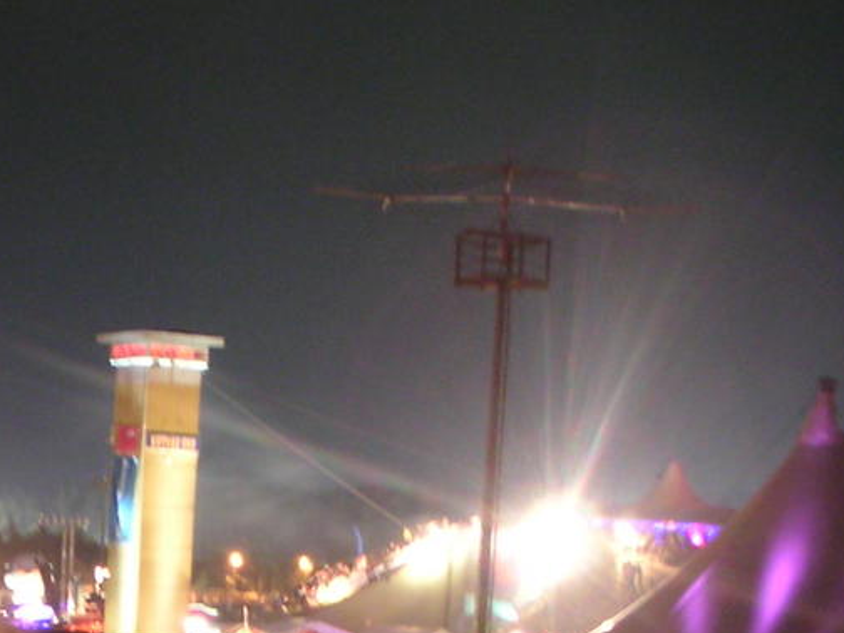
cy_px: 683
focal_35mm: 94
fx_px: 2292
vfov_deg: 15.3
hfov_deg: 20.5
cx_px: 92
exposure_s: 2
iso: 100
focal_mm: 5.7
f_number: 2.8
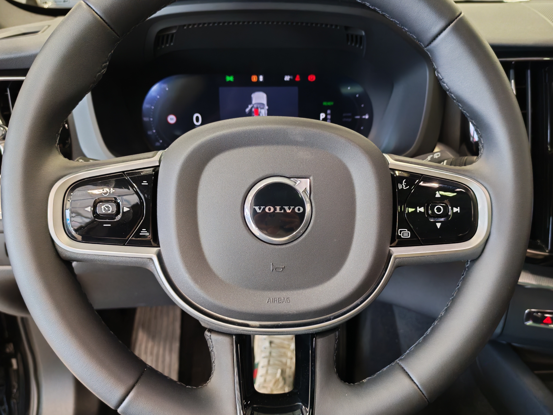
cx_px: 276
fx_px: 479
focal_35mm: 30
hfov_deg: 60.0
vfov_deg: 46.8
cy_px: 208
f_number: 1.9
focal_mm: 6.12
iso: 937
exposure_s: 1/50
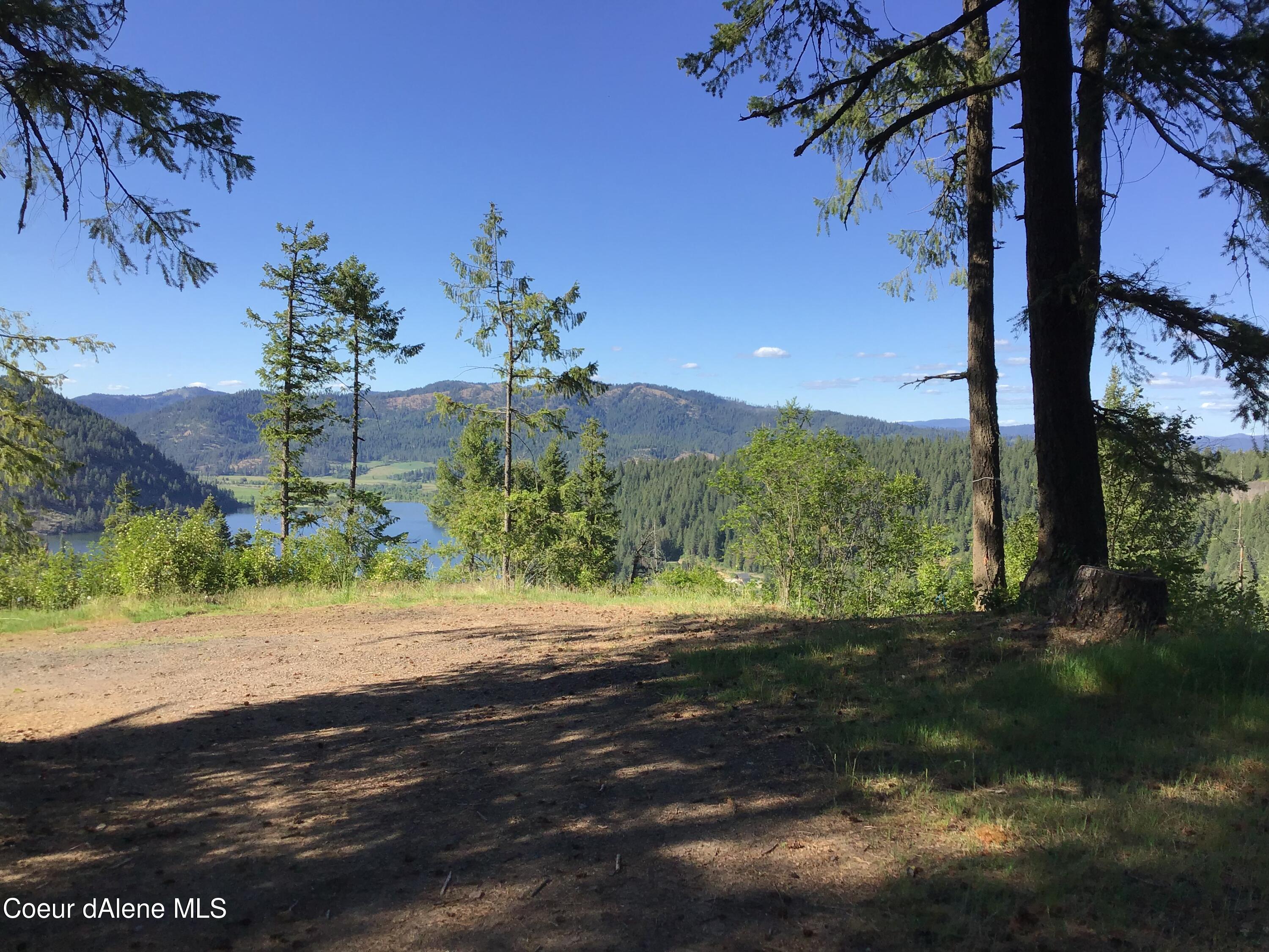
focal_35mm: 31
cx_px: 634
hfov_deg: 58.4
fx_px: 1136
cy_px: 476
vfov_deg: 45.4
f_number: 2.4
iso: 25
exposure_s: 1/926
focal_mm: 3.3
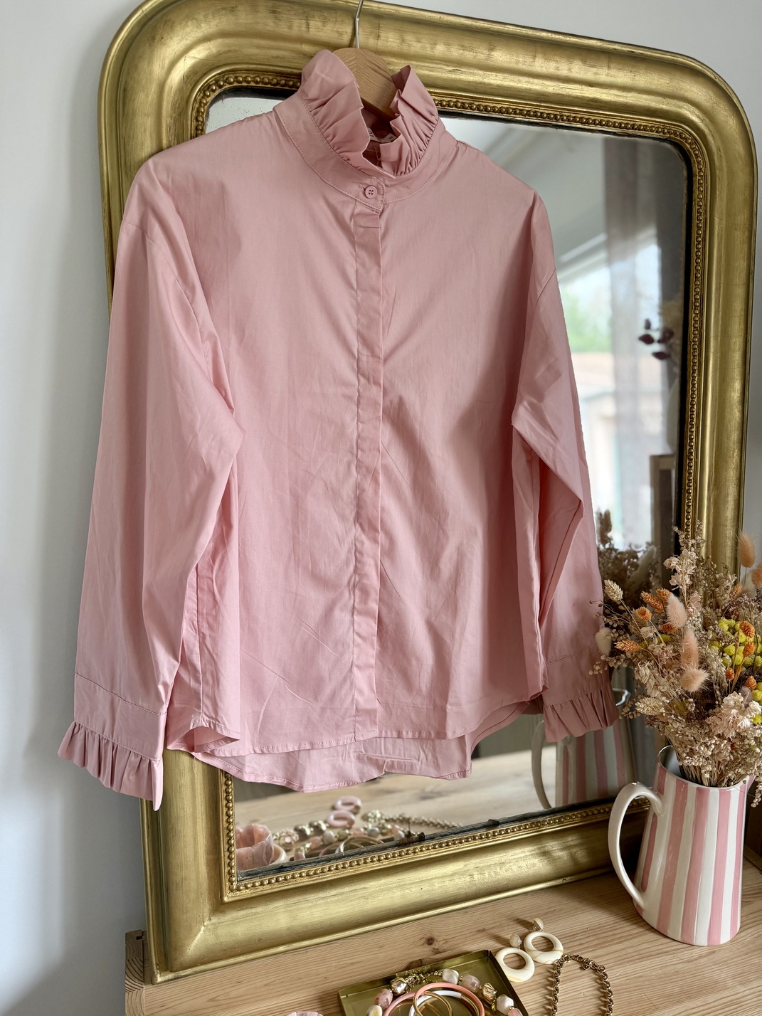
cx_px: 381
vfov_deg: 71.6
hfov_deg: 56.8
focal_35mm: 24
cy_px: 508
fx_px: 704
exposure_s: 1/157
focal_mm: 6.76
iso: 200
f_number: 1.78
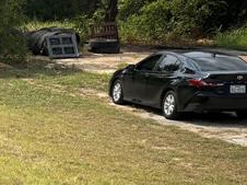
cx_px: -252
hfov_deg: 14.0
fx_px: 841
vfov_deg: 12.2
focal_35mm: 118
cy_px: 238
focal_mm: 5.96
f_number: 1.6
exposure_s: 1/2639
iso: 50
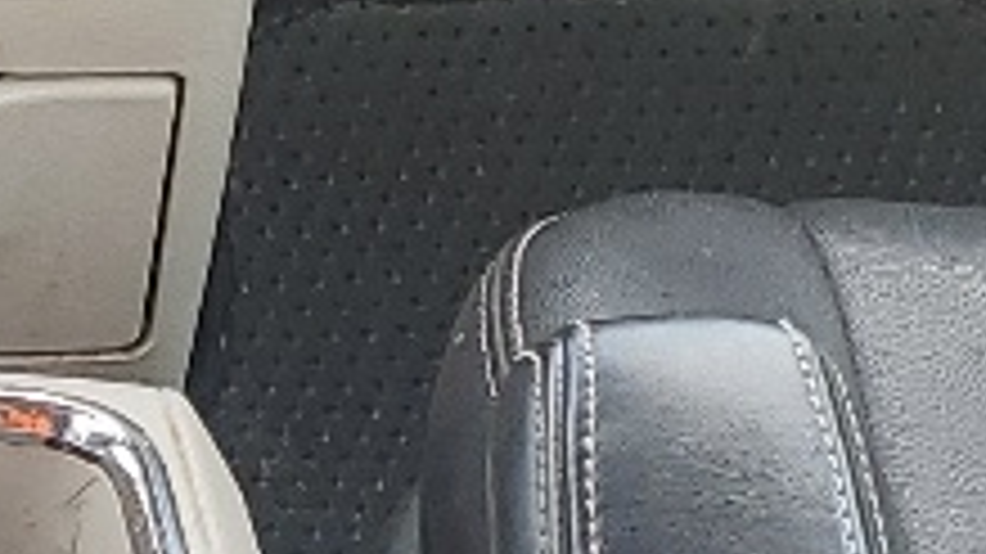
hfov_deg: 9.9
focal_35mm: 207
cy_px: 212
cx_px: -698
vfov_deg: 5.9
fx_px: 5410
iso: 50
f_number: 1.5
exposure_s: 1/169
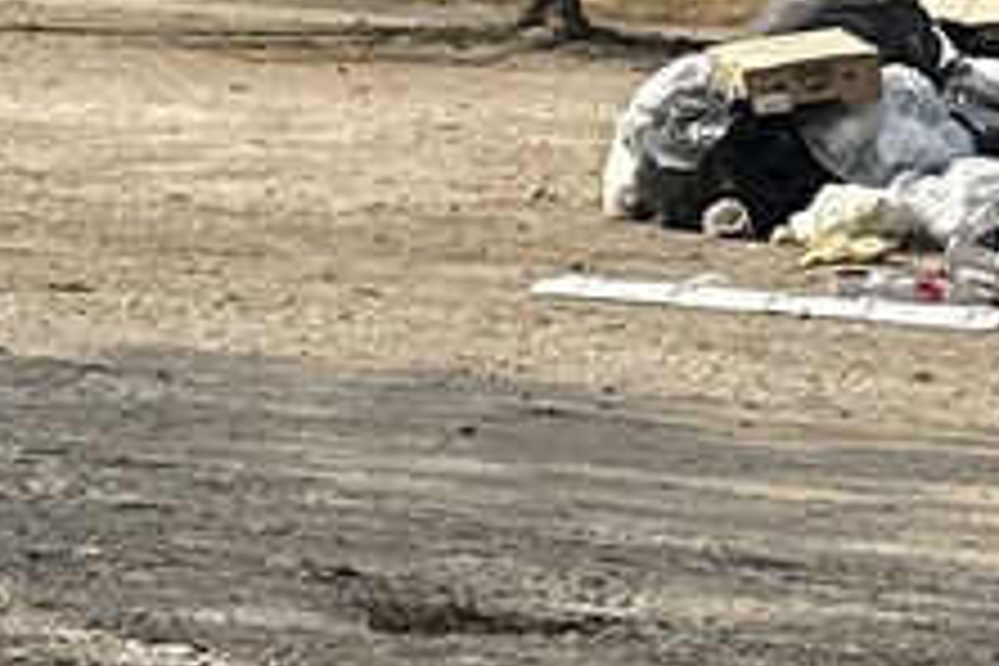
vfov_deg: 8.3
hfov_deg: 9.7
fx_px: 4495
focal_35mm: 162
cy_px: -310
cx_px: -2005
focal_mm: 6.86
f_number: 1.78
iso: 80
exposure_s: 1/8929
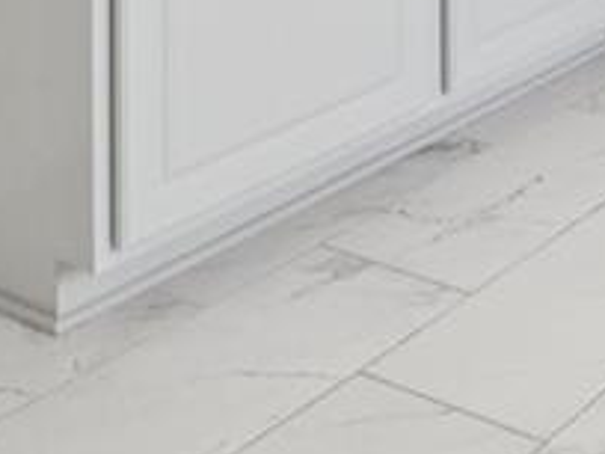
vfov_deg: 15.7
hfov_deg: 22.6
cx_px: 789
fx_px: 1346
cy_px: -414
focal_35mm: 77
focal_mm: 16
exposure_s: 1/60
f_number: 8
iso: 200
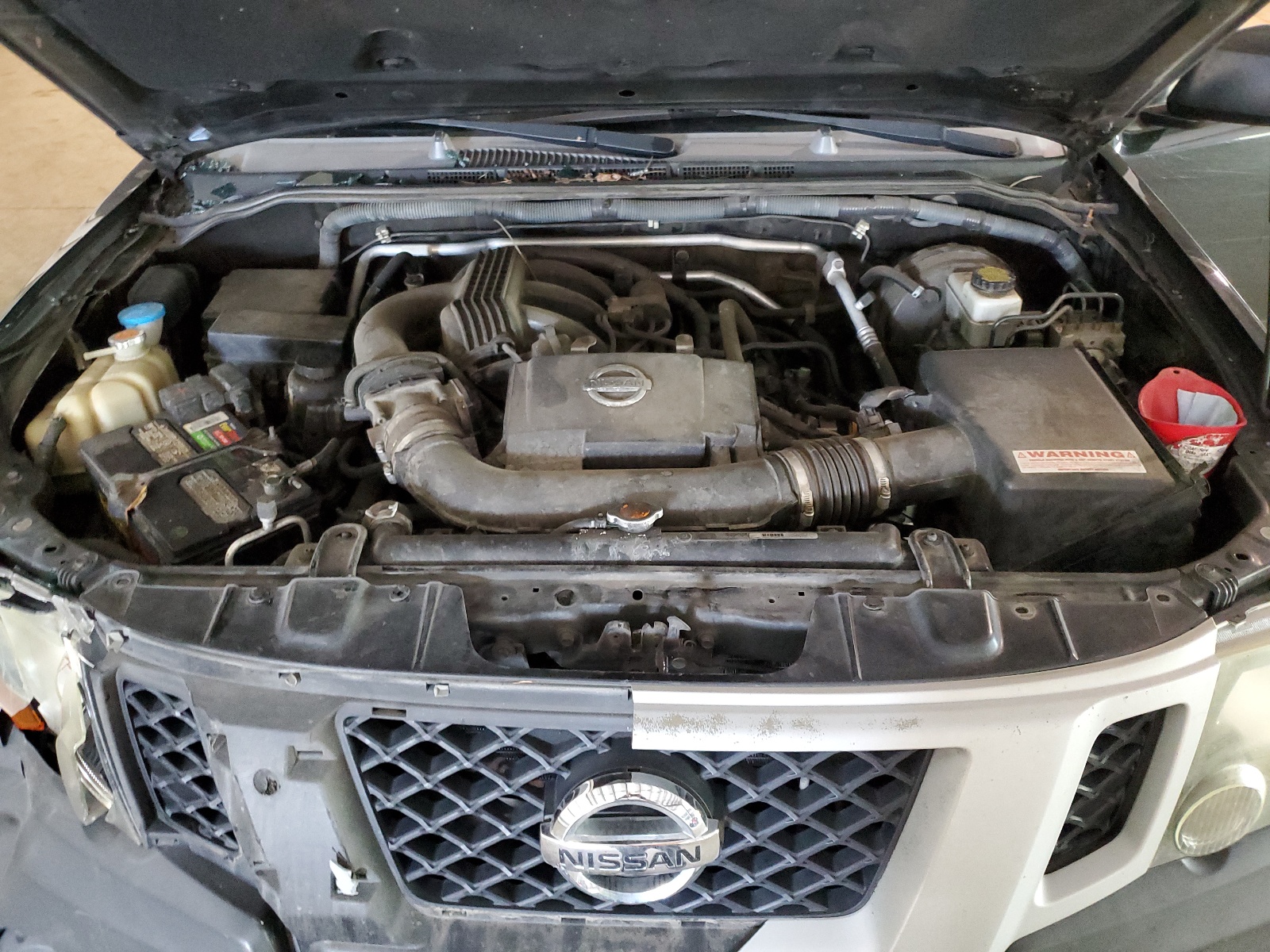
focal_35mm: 26
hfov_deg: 67.3
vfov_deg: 53.1
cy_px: 476
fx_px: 954
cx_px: 635
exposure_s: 1/15
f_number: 1.5
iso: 574
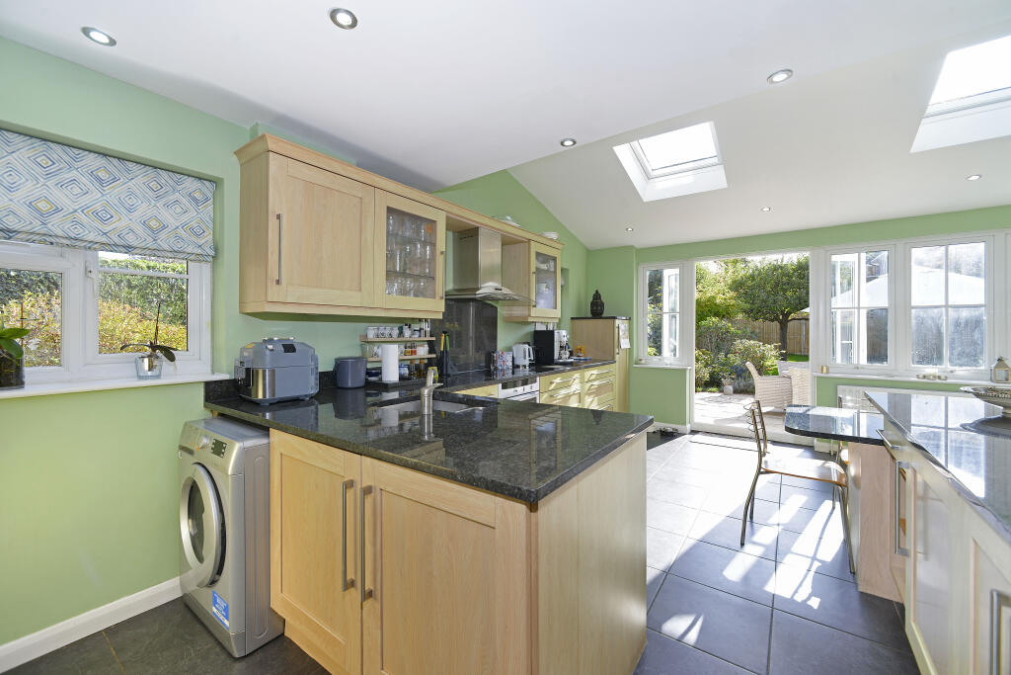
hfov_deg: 104.2
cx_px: 506
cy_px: 338
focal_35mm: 14
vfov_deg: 81.2
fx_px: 393
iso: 400
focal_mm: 14
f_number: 7.1
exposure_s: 1/160
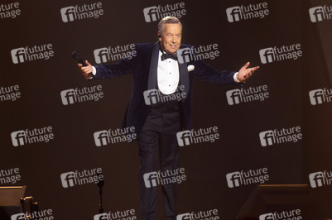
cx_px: 176
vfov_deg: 2.4
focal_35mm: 563
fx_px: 5184
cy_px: 116
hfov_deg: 3.7
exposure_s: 1/200
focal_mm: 500
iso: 1600
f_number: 5.6
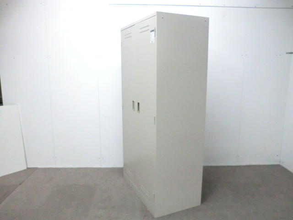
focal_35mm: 27
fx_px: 229
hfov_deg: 65.3
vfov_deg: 51.4
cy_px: 110
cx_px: 146
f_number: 3.2
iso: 640
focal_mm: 4.9
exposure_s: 1/60
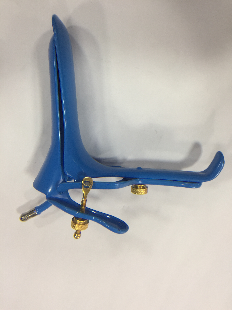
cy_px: 155
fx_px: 259
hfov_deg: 48.2
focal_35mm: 29
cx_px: 116
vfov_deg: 61.7
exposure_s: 1/50
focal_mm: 4.15
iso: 40
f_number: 2.2
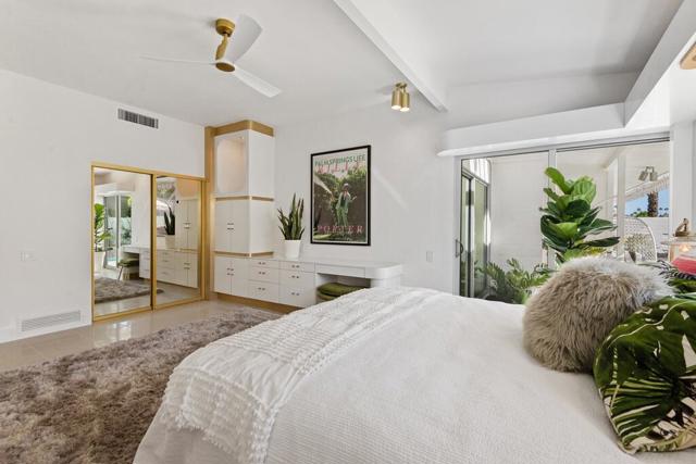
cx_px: 348
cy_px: 232
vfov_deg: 73.8
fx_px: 309
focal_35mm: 16
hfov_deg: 96.7
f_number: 8
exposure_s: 1/320
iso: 400
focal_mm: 16
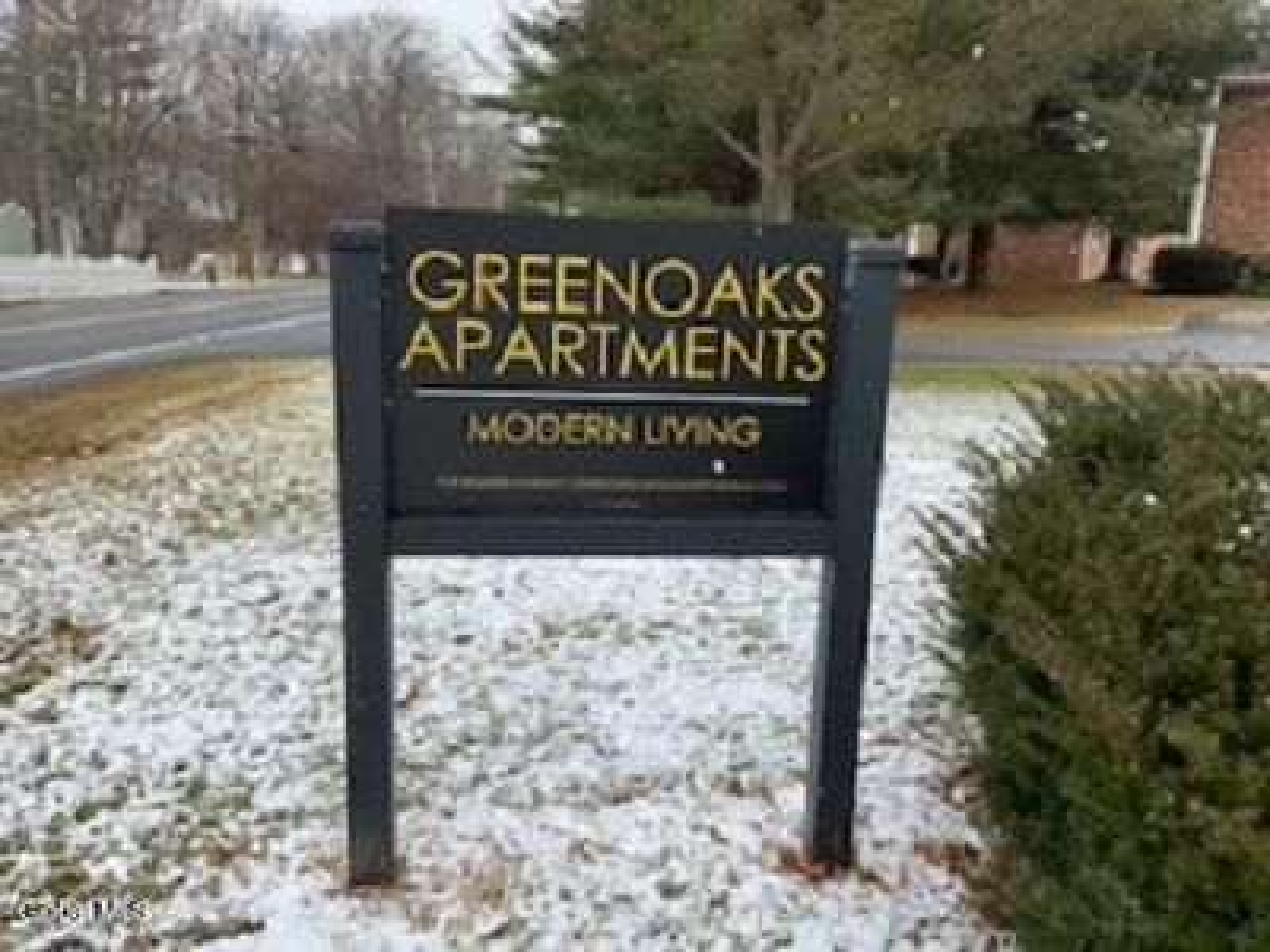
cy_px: 476
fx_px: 1064
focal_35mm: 29
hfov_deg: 61.7
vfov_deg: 48.2
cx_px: 635
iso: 16
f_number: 1.8
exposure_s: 1/491
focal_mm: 3
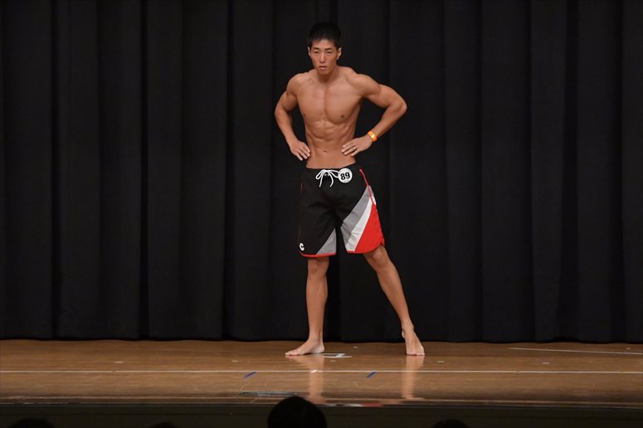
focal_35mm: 225
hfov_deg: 9.2
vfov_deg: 6.1
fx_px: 4017
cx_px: 322
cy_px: 214
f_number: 5.6
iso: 6400
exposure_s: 1/400
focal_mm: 150
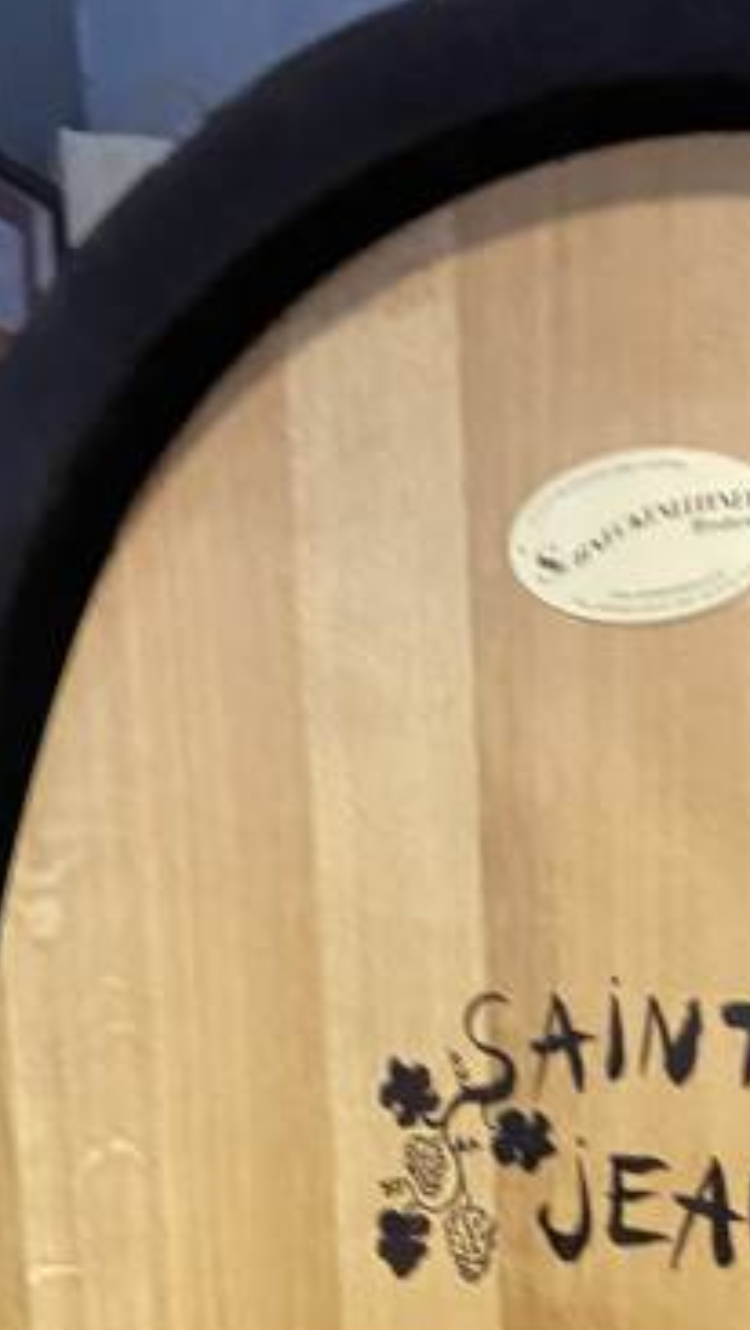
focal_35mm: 62
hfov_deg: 19.3
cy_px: 1443
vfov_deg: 30.4
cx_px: 557
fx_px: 2186
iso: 320
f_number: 1.8
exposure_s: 1/50
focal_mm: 4.25
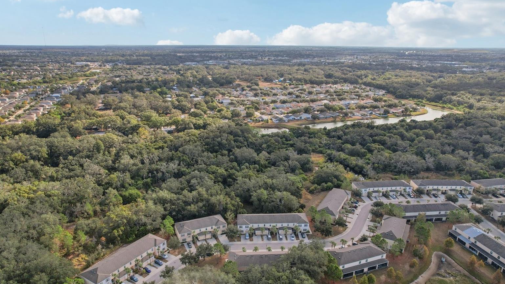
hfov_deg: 76.3
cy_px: 149
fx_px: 321
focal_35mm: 24
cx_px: 252
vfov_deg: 47.7
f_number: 2.8
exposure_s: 1/2000
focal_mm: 8.4
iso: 100
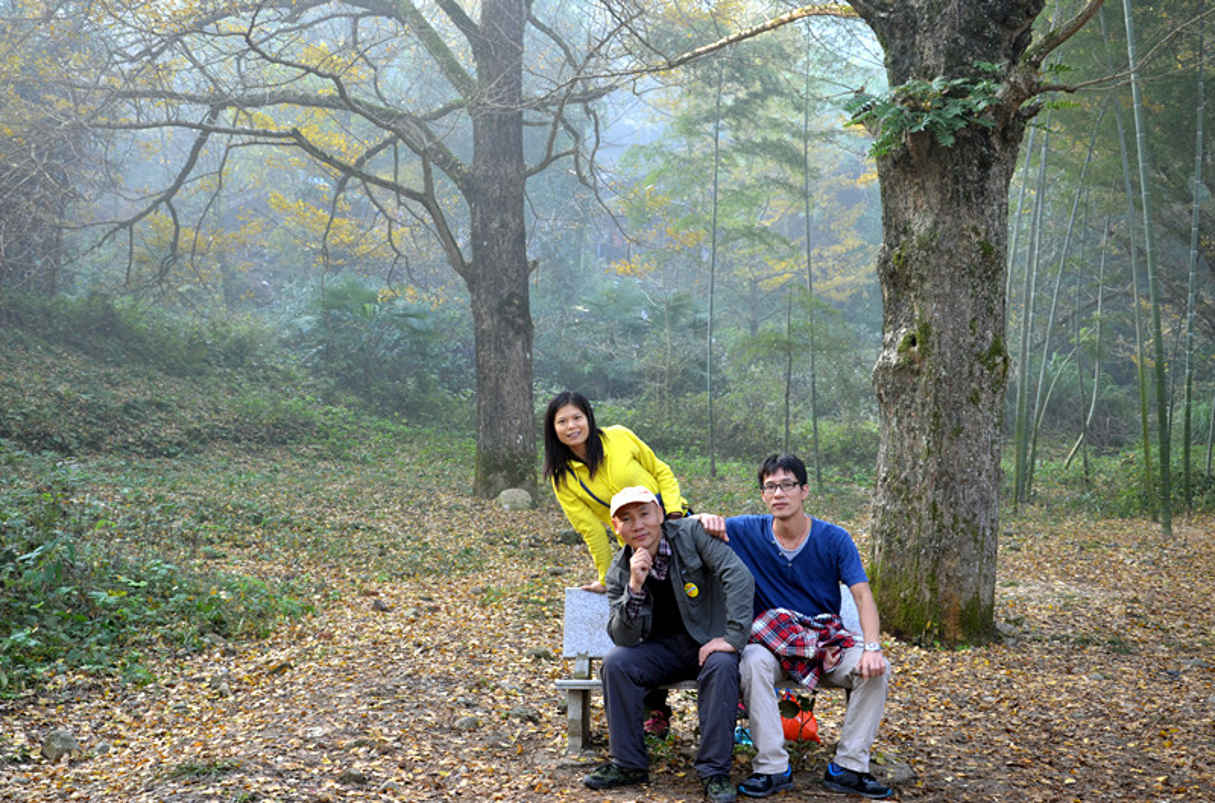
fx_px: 1414
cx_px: 608
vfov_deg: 31.7
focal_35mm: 42
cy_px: 402
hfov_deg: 46.5
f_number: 5.6
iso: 100
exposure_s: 1/50
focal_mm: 28
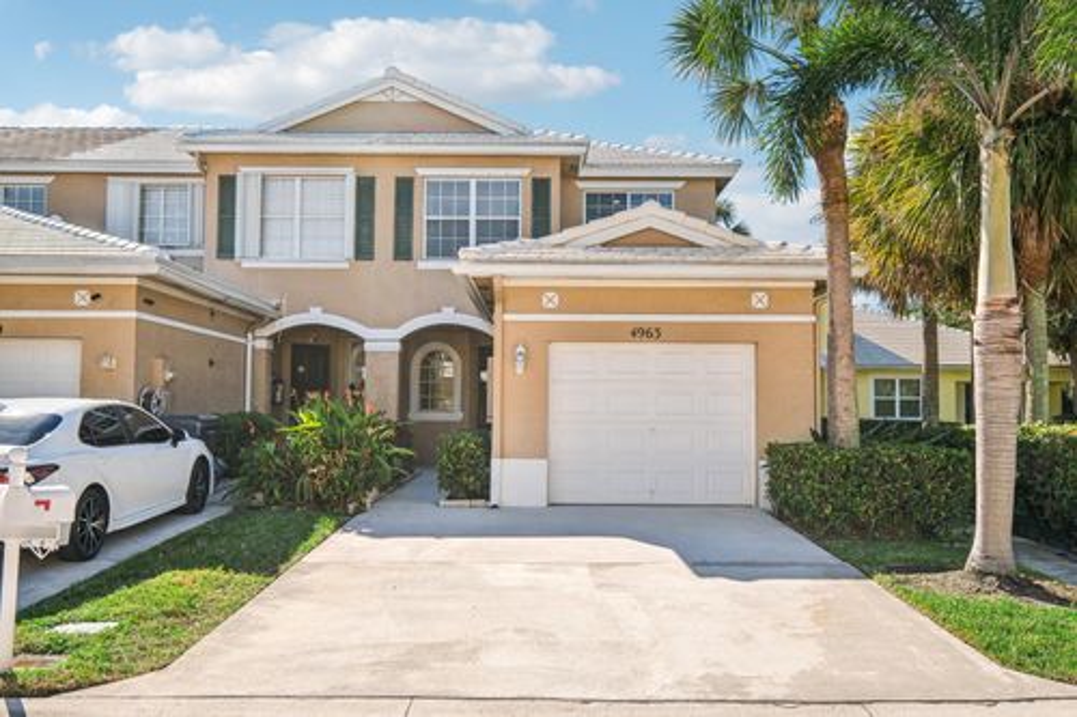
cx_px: 538
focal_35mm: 30
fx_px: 897
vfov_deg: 43.6
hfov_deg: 61.9
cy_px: 358
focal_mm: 20
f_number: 8
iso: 800
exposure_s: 1/1100
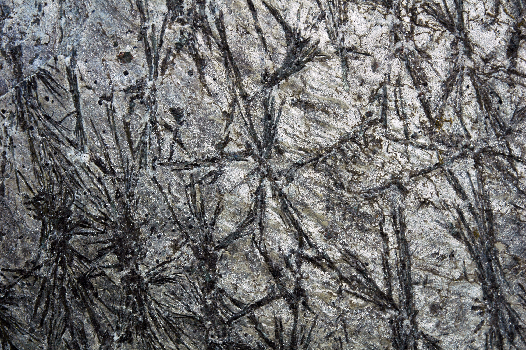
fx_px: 963
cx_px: 263
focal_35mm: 66
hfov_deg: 30.5
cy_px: 175
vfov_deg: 20.6
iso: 200
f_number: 5.6
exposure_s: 1/60
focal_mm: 44
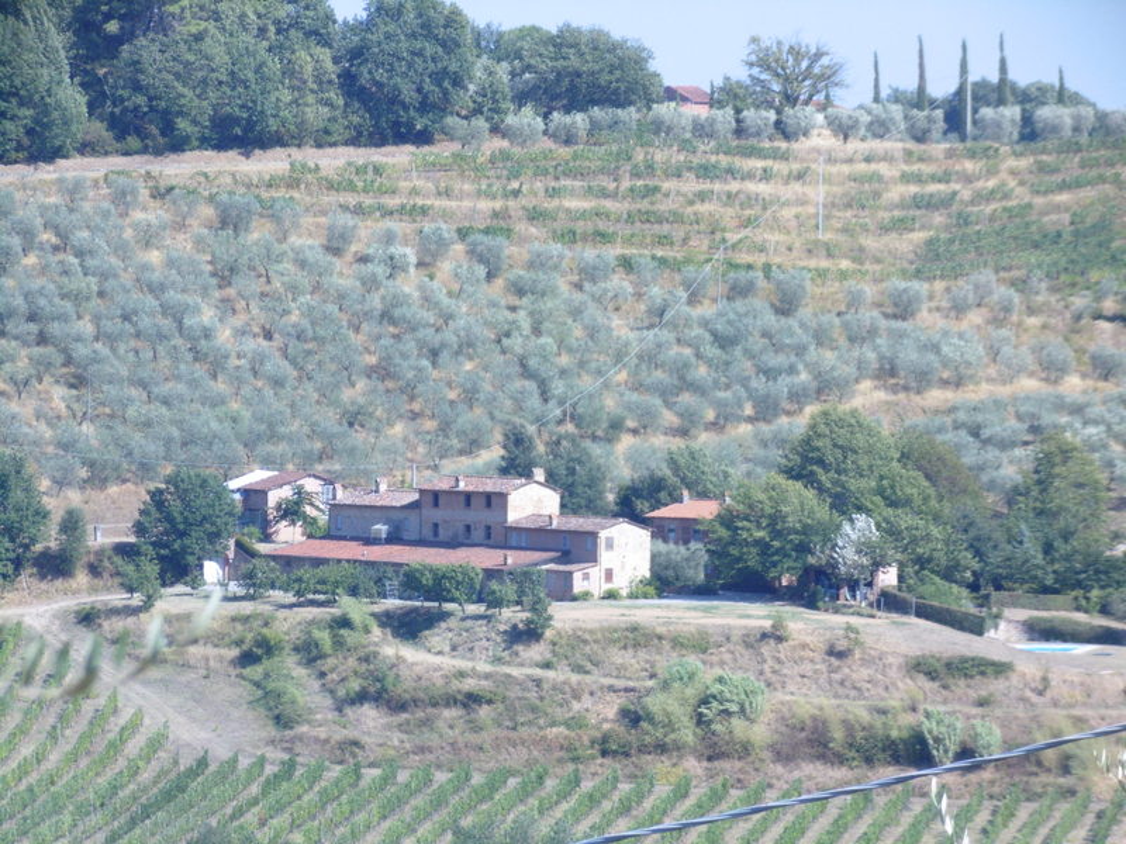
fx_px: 10507
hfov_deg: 6.1
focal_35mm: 323
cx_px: 563
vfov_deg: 4.6
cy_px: 422
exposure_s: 1/400
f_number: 5.8
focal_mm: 59.5
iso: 100
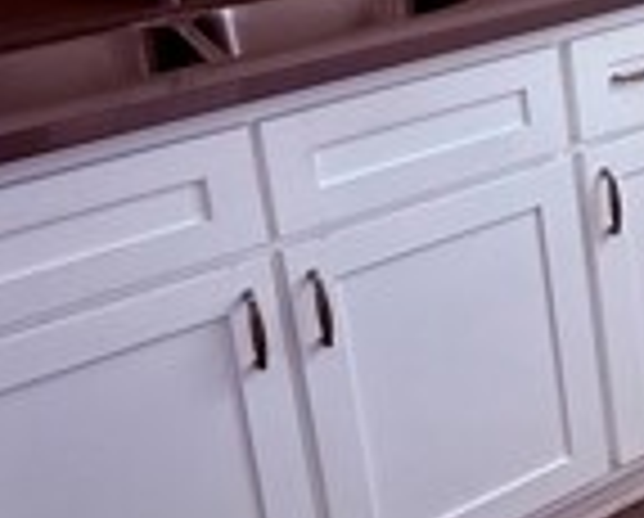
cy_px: -59
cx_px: 788
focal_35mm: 61
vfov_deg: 23.4
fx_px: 1165
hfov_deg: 27.0
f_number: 2.2
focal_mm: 2.22
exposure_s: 1/205
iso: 64
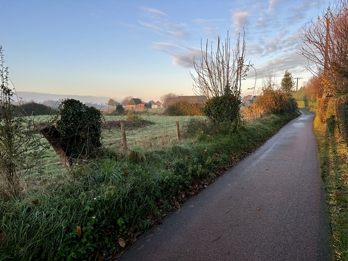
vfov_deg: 56.8
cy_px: 130
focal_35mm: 24
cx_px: 174
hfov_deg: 71.6
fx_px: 241
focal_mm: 6.86
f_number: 1.78
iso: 80
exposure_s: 1/549
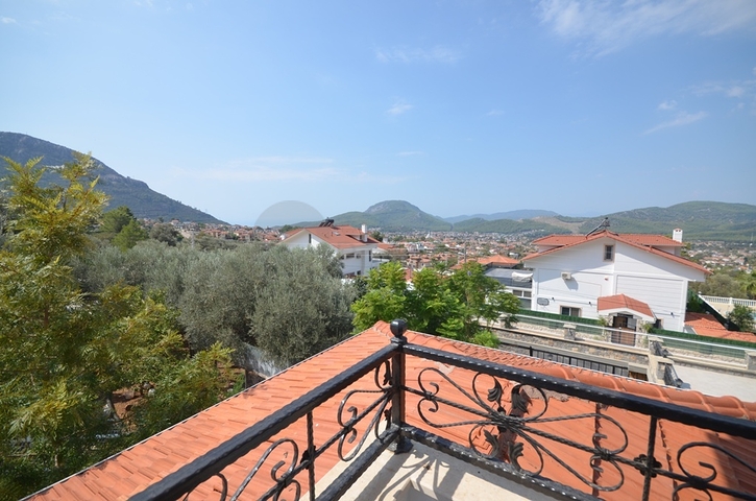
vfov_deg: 77.1
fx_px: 314
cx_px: 378
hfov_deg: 100.5
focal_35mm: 15
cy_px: 250
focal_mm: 10
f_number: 8
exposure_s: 1/250
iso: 100
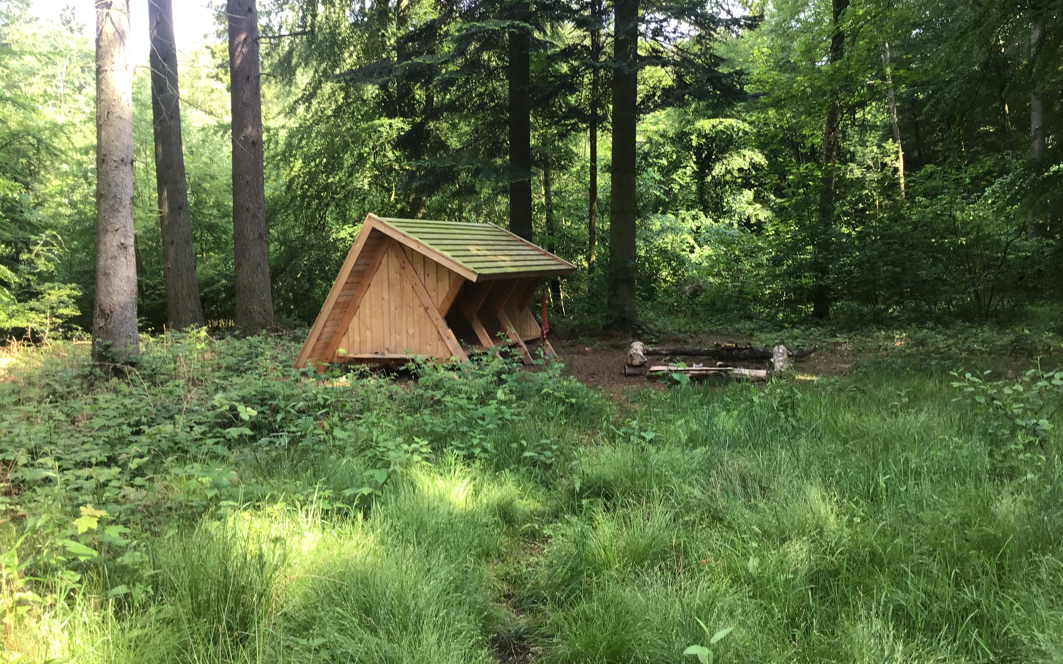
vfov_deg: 38.3
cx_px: 532
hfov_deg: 58.1
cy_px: 328
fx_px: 956
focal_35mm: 33
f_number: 2.4
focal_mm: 3.3
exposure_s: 1/100
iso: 40
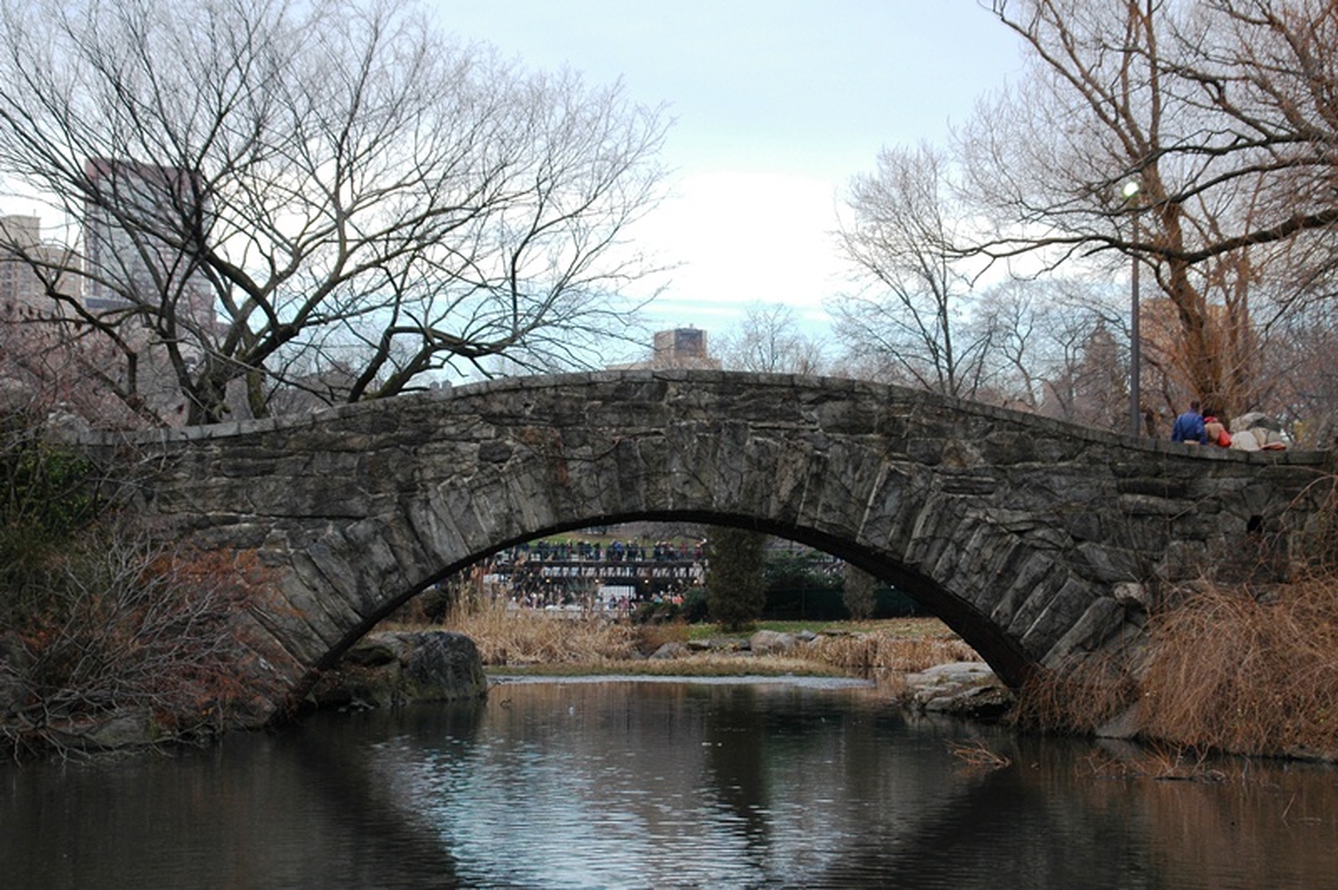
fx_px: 2674
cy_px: 445
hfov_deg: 28.1
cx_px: 669
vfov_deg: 18.9
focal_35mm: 72
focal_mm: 48
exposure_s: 1/60
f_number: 8
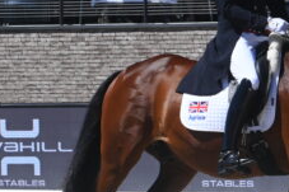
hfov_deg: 3.8
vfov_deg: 2.5
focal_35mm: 540
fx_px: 4332
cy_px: 91
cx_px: 225
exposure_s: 1/500
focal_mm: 165
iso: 800
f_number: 18
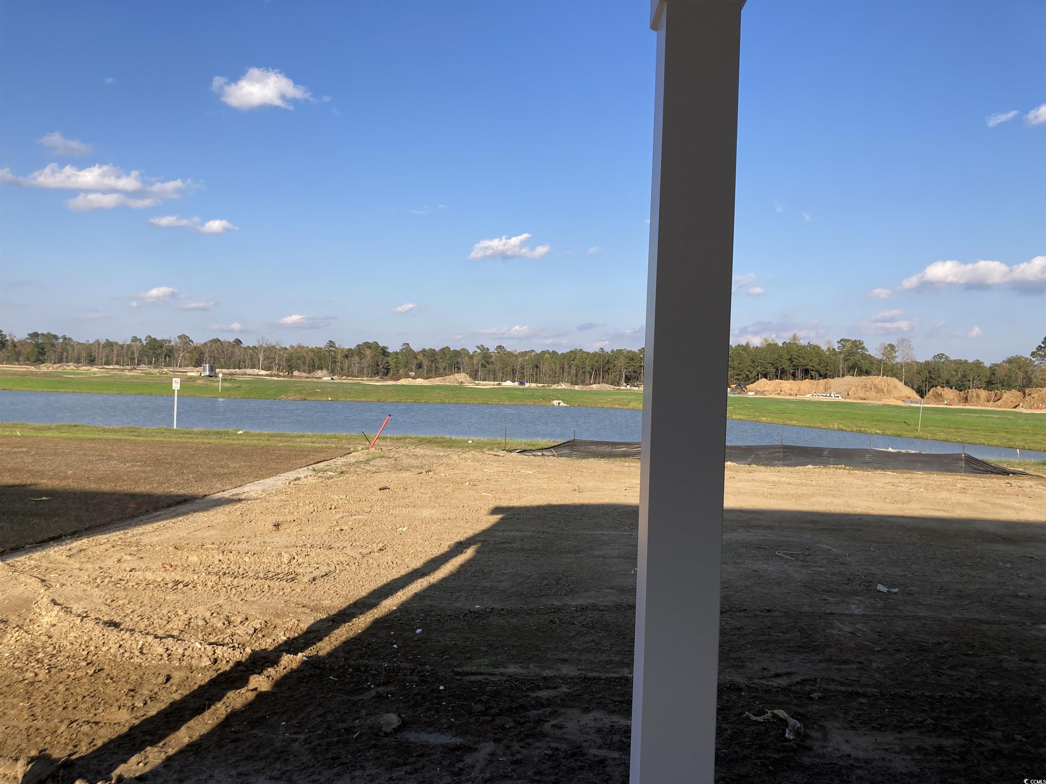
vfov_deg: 49.7
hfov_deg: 63.4
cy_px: 392
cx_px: 523
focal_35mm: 28
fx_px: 846
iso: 20
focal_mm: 3.99
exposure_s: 1/1656
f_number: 1.8
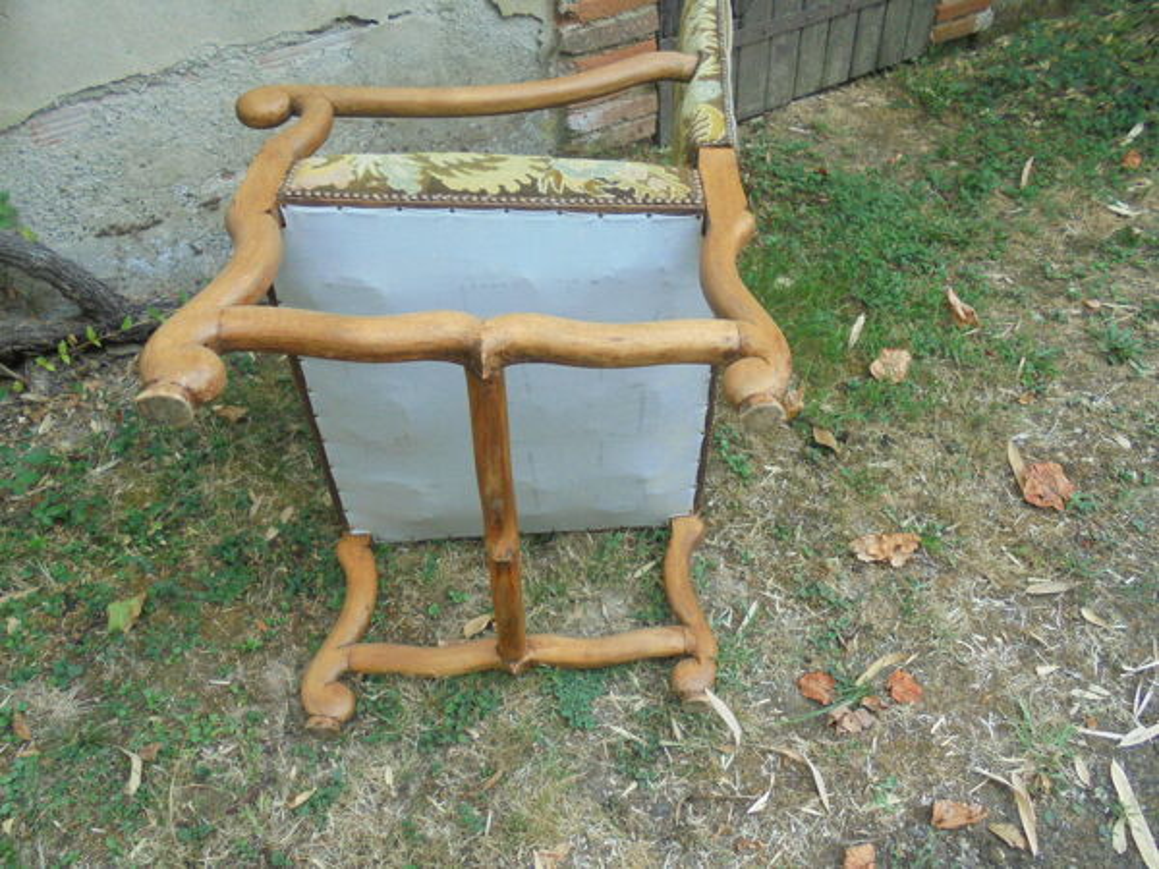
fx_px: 871
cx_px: 580
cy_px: 434
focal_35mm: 26
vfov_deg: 53.1
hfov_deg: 67.3
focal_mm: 4.6
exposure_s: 1/100
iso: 320
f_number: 3.5
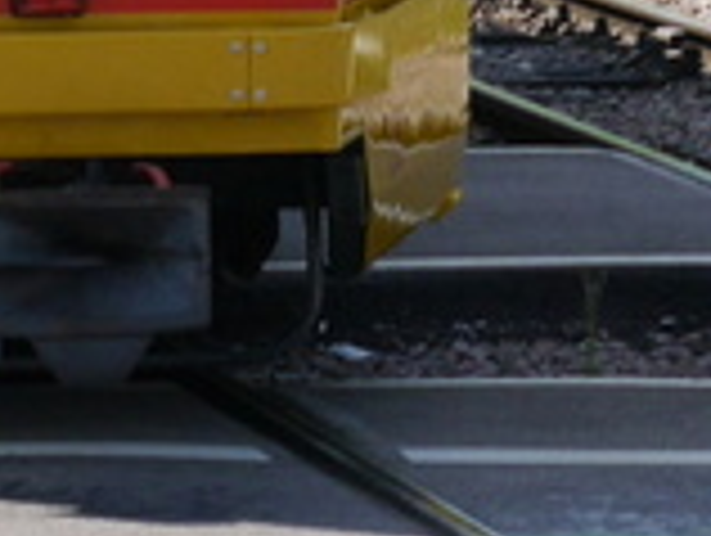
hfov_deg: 4.5
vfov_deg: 3.4
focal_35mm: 440
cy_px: -622
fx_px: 9051
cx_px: 464
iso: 160
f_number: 7.1
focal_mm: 29
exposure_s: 1/250
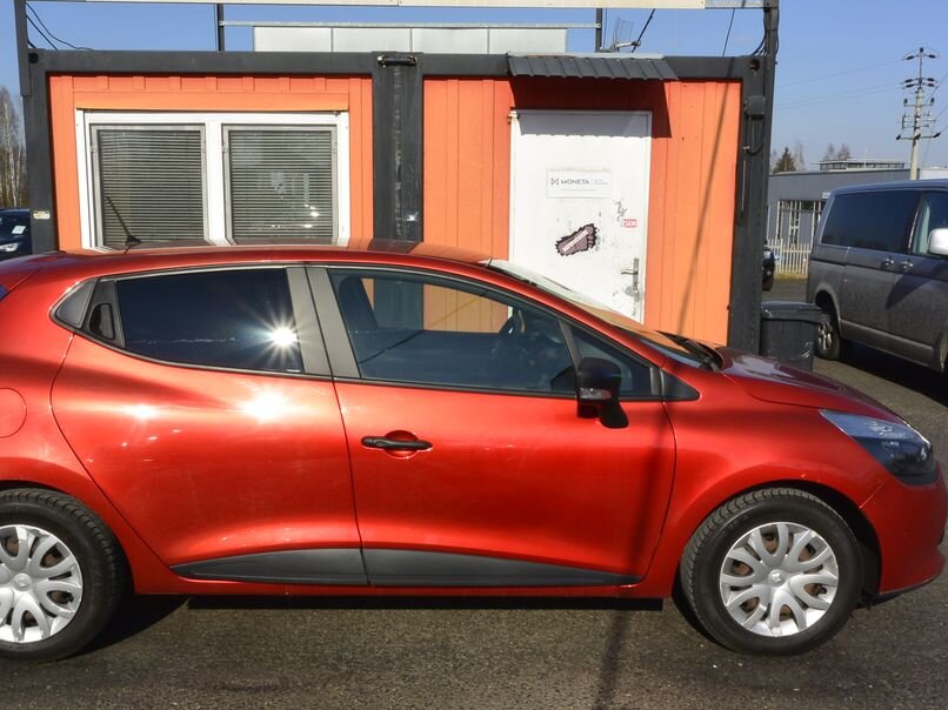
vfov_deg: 42.9
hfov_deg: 55.3
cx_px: 452
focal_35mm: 33
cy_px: 356
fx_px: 903
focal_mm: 10
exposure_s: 1/250
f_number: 13
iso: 160
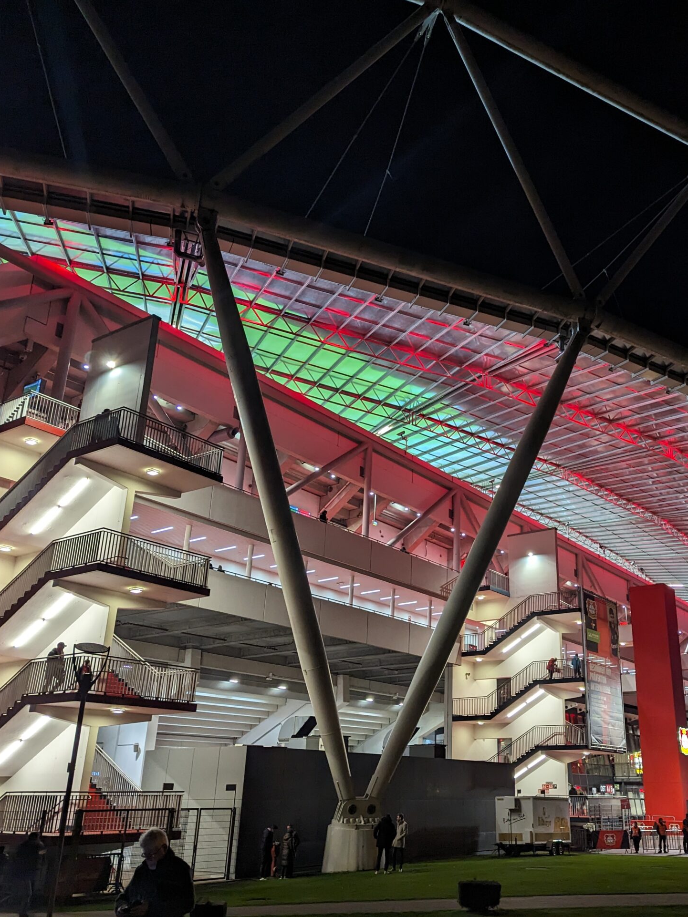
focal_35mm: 32
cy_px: 459
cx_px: 448
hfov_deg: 43.6
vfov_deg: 56.8
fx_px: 848
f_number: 1.85
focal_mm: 6.81
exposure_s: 1/137
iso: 375
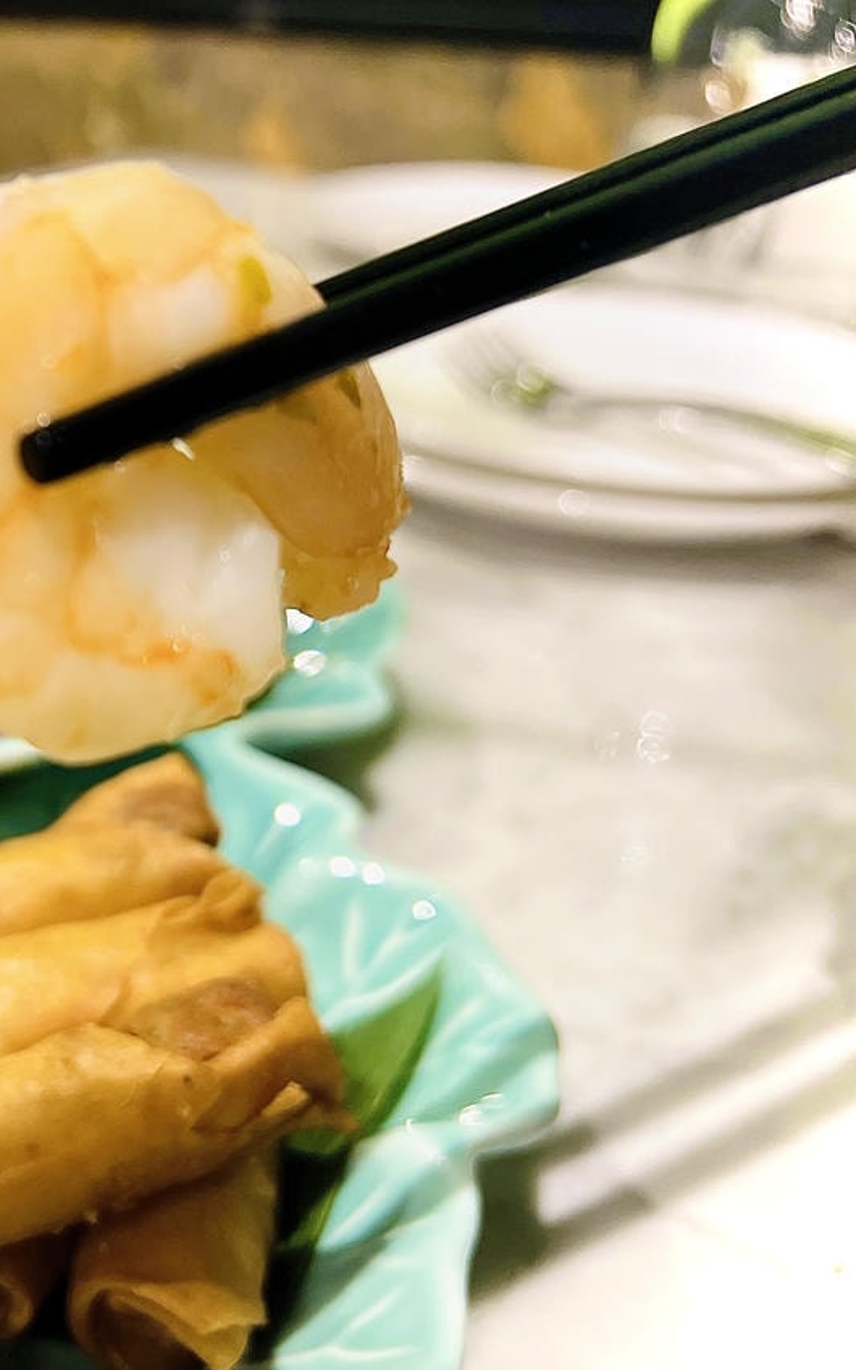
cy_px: 649
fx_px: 1456
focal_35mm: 39
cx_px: -92
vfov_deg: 50.4
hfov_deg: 29.5
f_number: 1.5
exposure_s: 1/60
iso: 160
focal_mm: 5.7
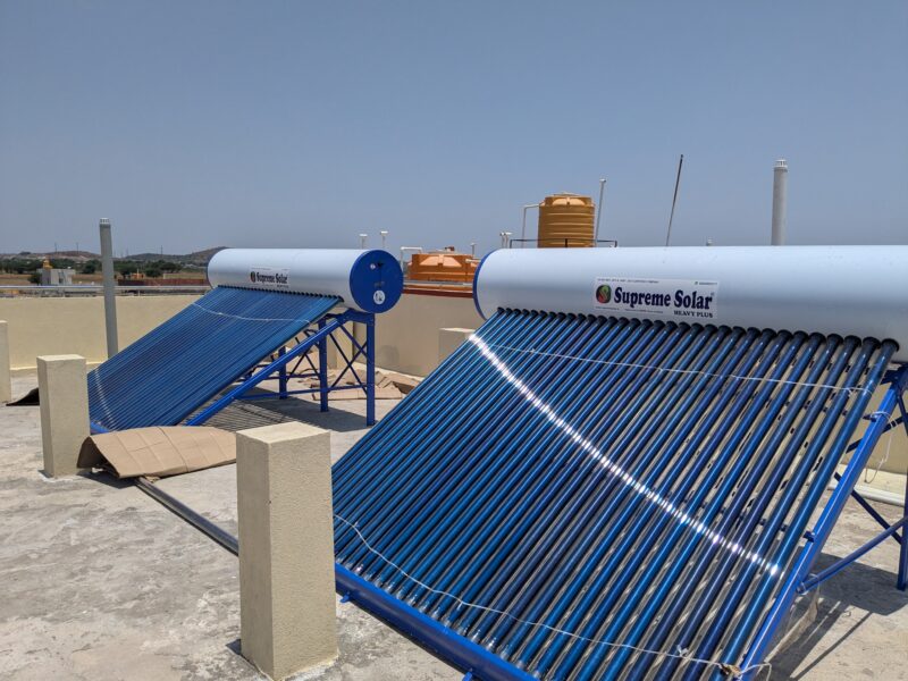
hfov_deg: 65.3
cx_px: 454
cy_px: 340
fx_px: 708
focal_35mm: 27
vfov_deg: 51.4
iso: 63
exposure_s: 1/11628
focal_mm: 4.38
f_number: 1.73
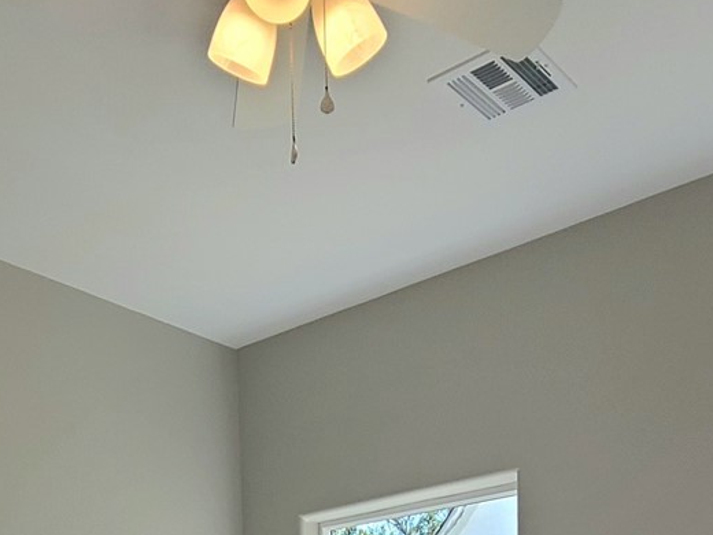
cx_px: 347
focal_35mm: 48
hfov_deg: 39.7
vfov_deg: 23.0
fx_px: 989
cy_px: 852
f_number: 2.2
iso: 64
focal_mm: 2.2
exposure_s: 1/357
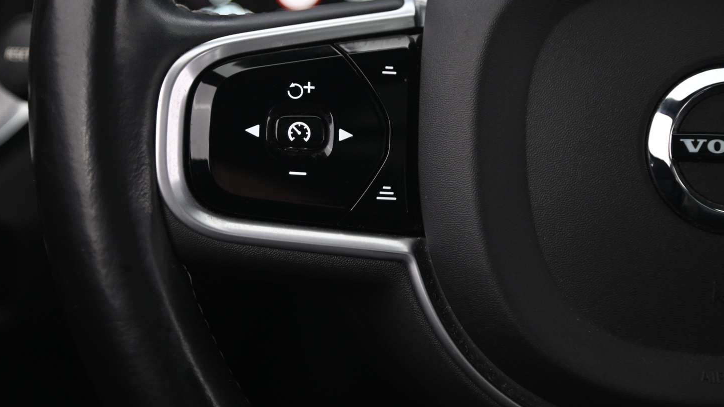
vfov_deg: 8.6
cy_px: 178
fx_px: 2707
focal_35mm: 141
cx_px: 335
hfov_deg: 15.2
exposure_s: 1/15
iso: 2000
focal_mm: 120
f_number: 4
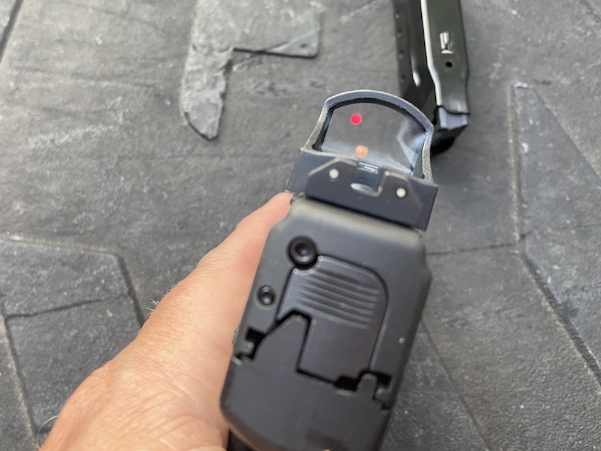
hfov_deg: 65.3
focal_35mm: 27
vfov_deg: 51.4
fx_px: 469
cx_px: 295
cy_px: 227
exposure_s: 1/64
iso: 125
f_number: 1.8
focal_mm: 4.25
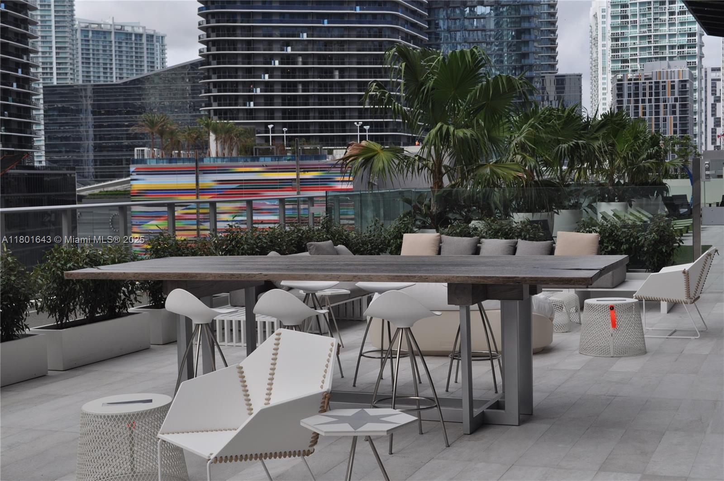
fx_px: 1084
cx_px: 362
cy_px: 240
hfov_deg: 36.9
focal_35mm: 54
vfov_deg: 25.0
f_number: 9
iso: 200
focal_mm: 36
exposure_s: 1/320
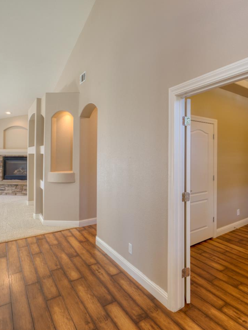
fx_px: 201
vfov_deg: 79.0
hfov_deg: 59.8
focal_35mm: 21
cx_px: 188
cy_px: 160
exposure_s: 1/6
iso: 400
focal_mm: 14
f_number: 10
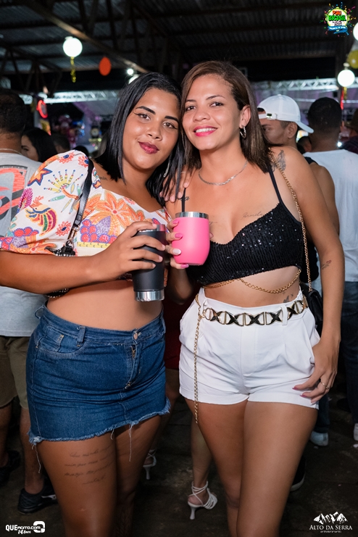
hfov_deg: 36.9
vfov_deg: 53.1
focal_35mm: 36
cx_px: 179
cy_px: 268
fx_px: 537
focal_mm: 24
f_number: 2.8
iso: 2500
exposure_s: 1/400
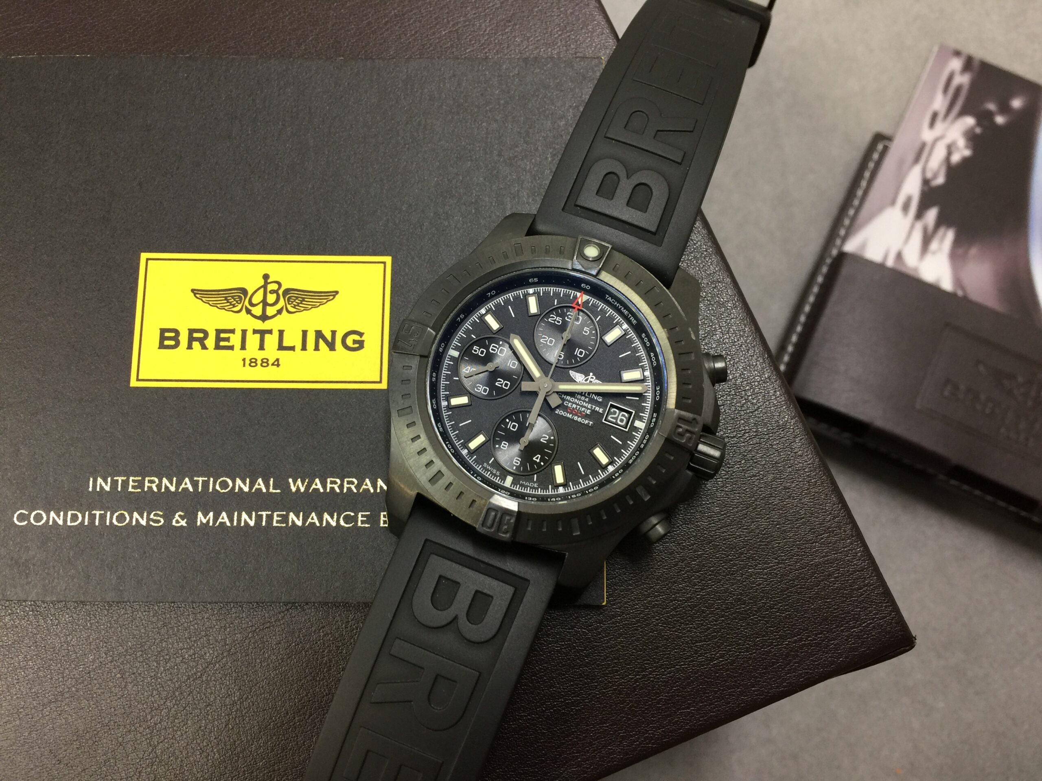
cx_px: 521
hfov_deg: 61.7
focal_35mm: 29
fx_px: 873
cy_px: 390
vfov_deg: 48.2
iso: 50
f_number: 2.2
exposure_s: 1/30
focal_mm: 4.15
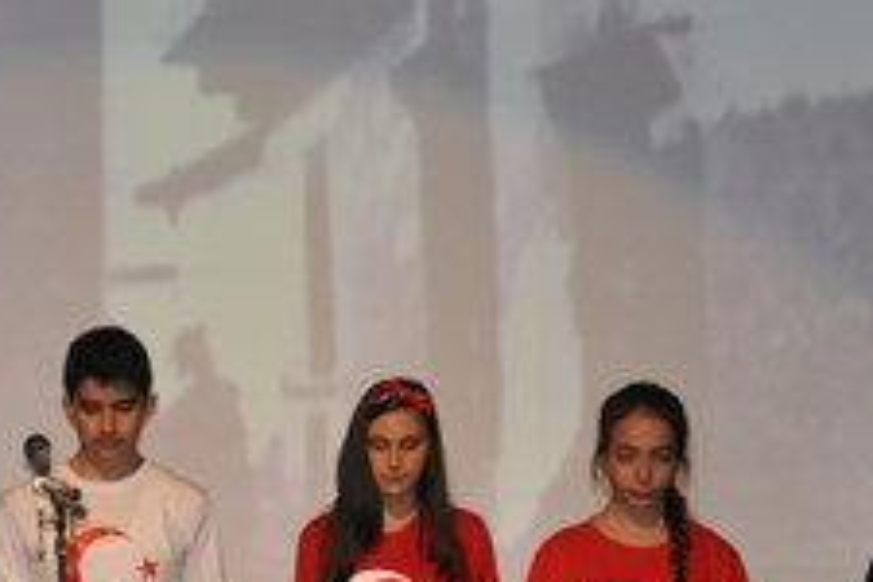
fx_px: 5044
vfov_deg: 6.6
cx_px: -39
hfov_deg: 9.8
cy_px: 578
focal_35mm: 208
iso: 1250
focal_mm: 48
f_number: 4.8
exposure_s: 1/60
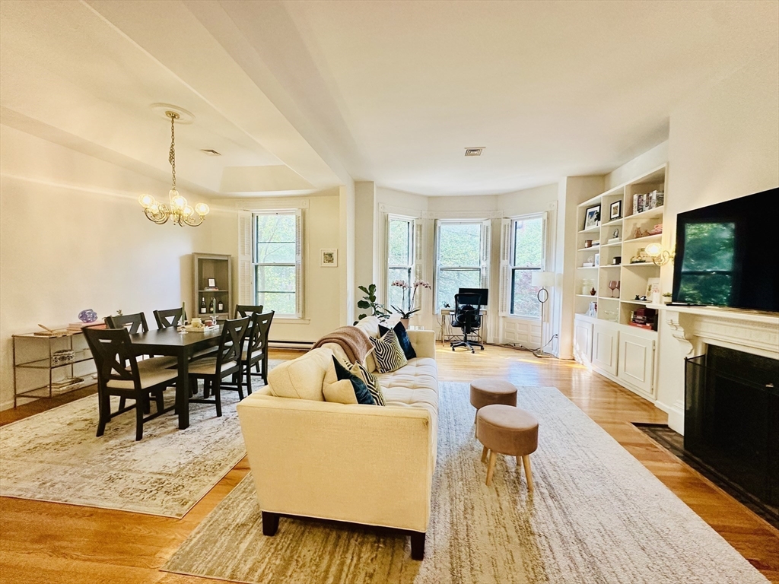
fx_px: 315
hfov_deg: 102.1
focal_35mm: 14
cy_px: 292
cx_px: 390
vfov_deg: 85.7
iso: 200
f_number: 2.2
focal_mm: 2.22
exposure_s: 1/120
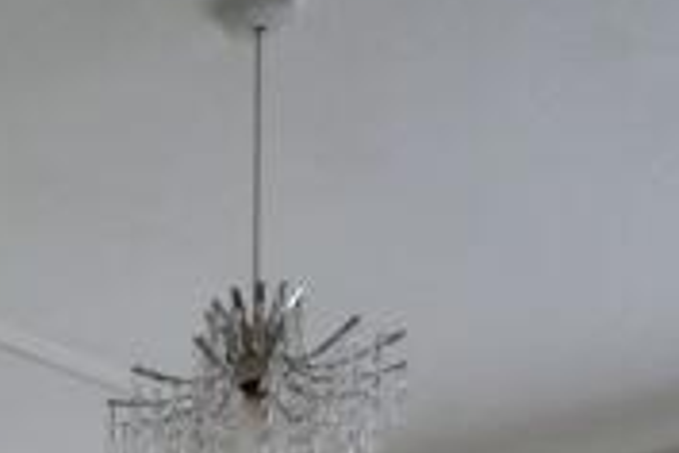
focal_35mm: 87
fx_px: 1641
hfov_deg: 19.2
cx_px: -453
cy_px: 1250
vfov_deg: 11.4
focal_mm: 10
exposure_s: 1/60
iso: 400
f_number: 4
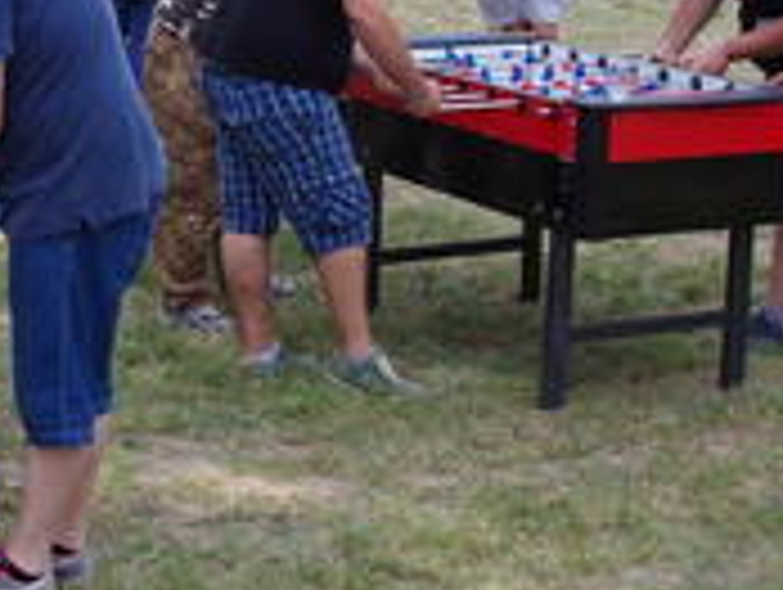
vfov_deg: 16.2
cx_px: 54
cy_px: 119
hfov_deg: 21.0
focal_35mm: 91
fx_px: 2061
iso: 160
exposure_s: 1/125
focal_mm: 22
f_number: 7.1
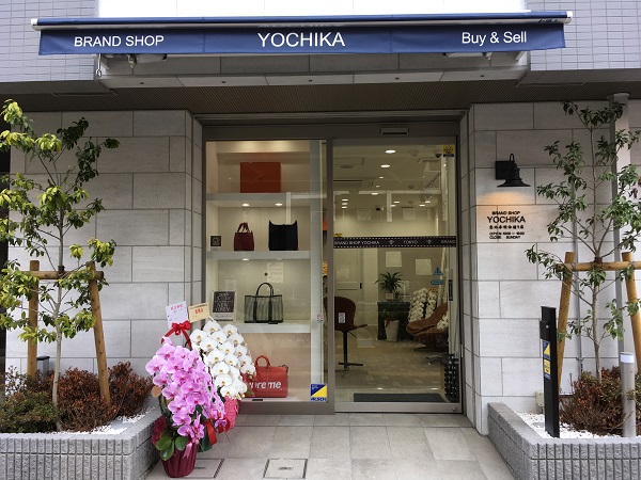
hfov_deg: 61.7
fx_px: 537
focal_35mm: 29
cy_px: 240
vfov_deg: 48.2
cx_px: 320
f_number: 2.2
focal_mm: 4.15
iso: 25
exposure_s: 1/120
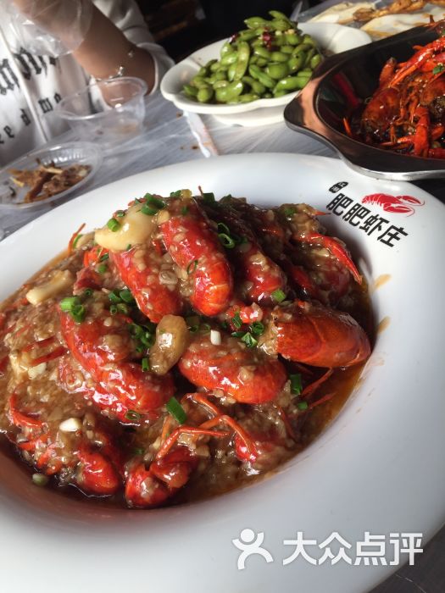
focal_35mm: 29
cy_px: 296
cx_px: 222
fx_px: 497
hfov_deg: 48.2
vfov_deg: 61.7
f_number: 2.2
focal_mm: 4.15
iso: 32
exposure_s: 1/101
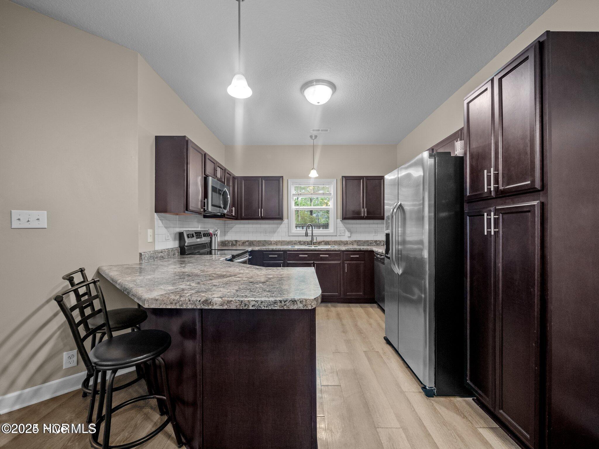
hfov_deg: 102.1
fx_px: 242
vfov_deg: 85.7
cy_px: 224
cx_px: 300
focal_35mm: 14
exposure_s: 1/8
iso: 400
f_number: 4
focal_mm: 7
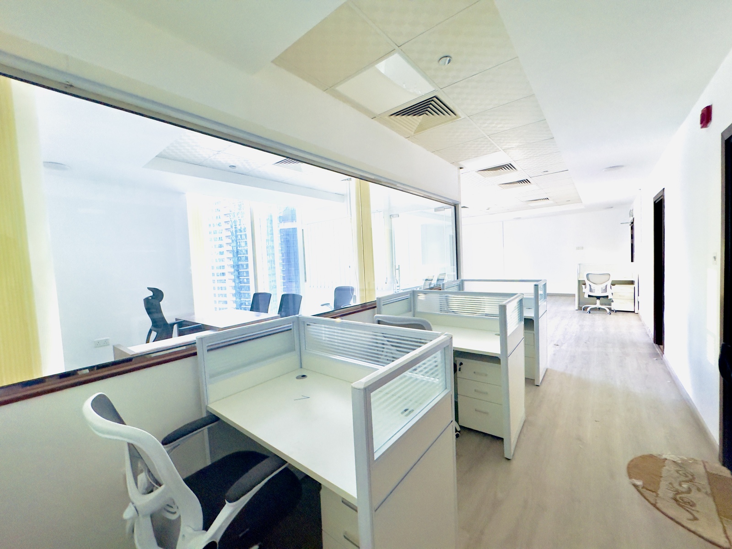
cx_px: 366
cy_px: 274
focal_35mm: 14
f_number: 2.2
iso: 320
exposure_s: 1/87
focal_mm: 2.22
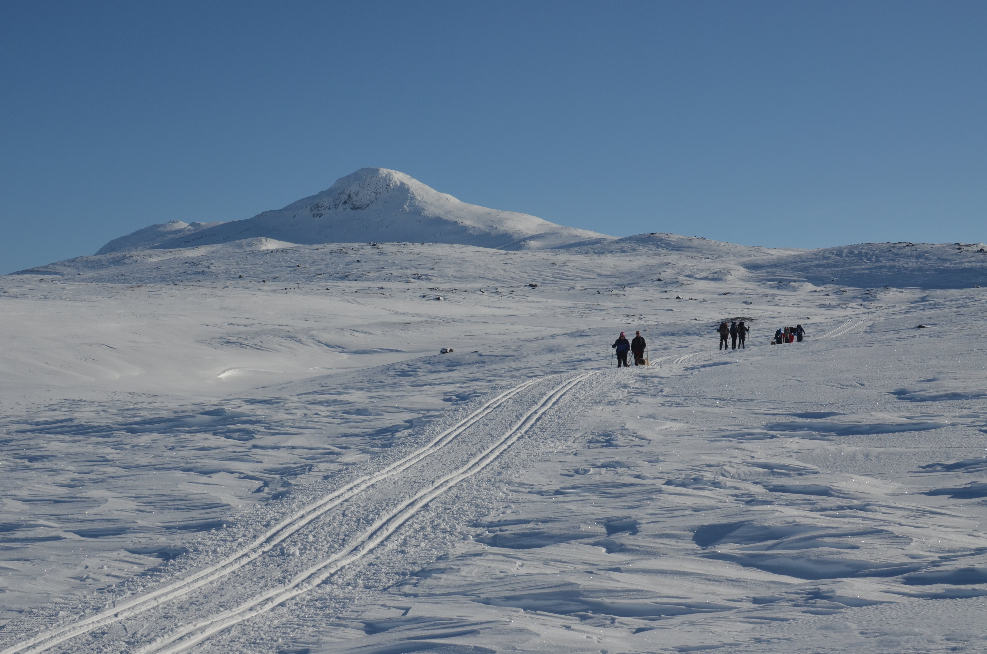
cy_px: 327
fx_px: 1436
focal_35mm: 52
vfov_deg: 25.6
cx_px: 494
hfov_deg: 37.9
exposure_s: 1/800
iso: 200
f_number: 11
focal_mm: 35
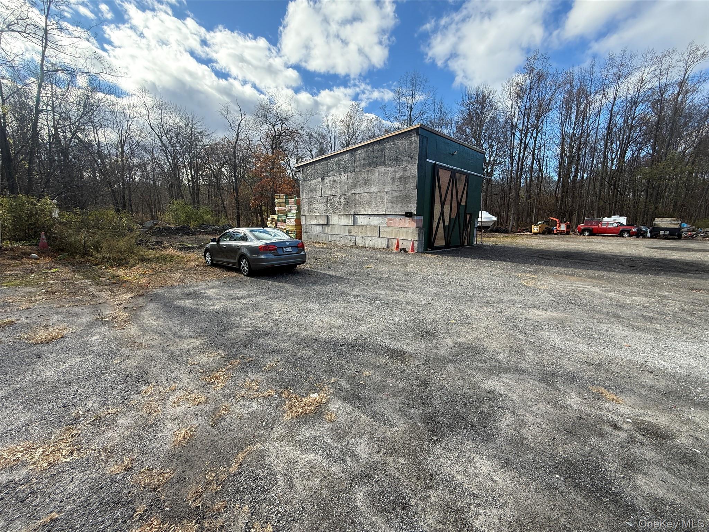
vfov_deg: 85.7
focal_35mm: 14
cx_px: 354
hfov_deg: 102.1
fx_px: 287
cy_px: 266
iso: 50
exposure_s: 1/579
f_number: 2.2
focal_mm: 2.22
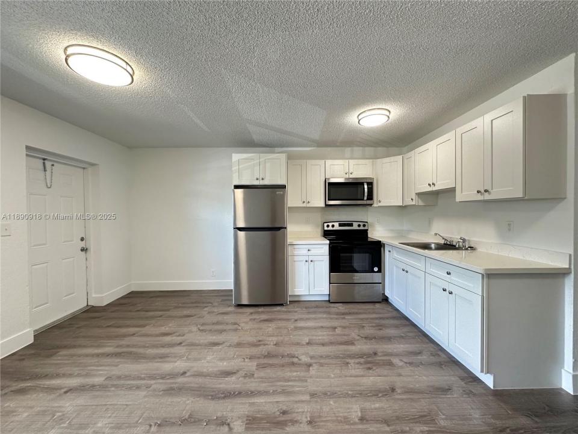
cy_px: 217
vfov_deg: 85.7
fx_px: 234
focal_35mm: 14
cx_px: 289
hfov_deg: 102.1
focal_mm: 2.22
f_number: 2.2
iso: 200
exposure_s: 1/60
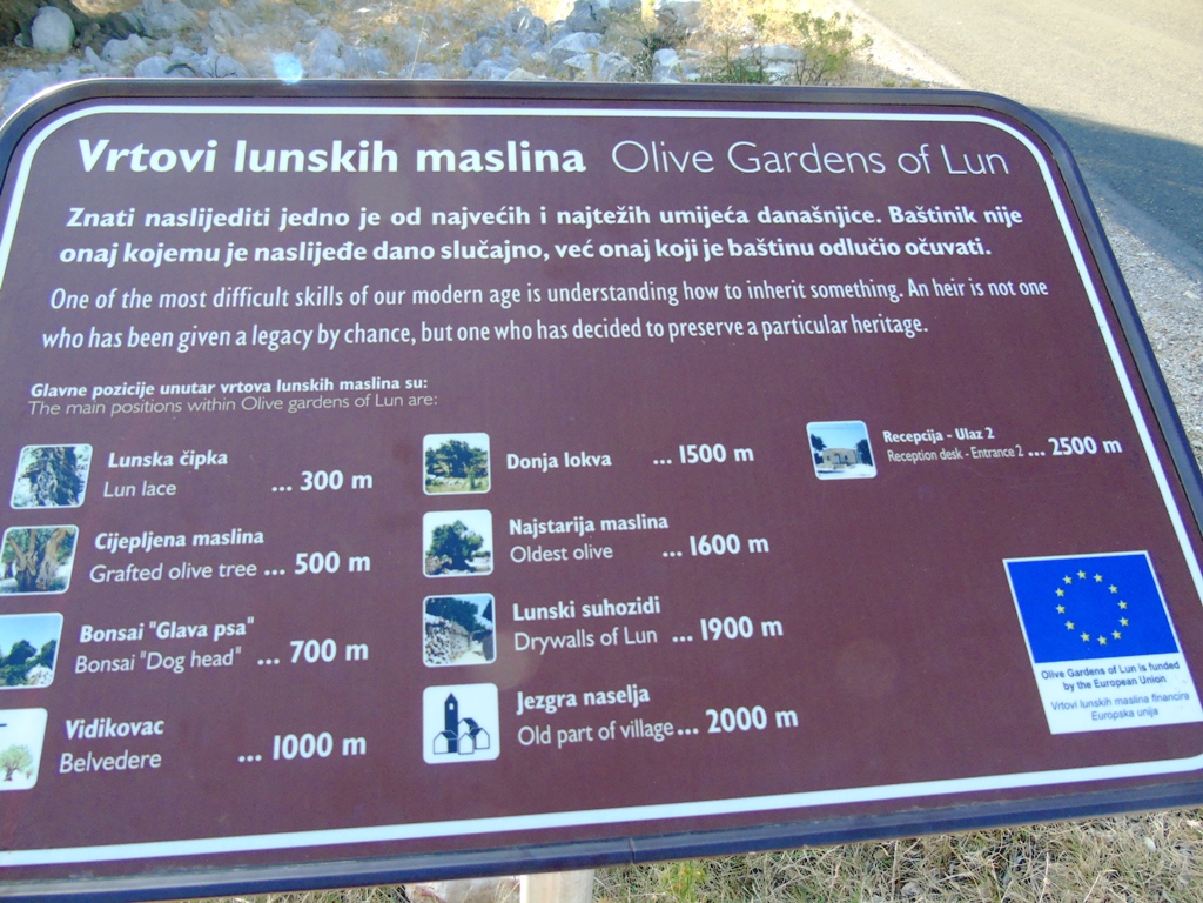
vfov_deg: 54.9
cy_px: 452
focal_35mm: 25
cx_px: 602
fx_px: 869
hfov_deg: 69.4
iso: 250
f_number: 3.4
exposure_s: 1/250
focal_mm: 4.4
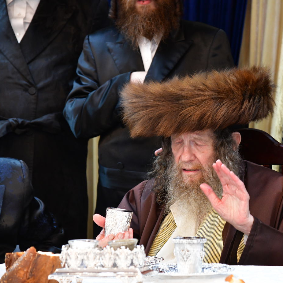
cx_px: 194
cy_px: 141
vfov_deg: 13.8
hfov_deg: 13.8
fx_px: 1165
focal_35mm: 126
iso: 4000
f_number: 5.6
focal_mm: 98
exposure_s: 1/100
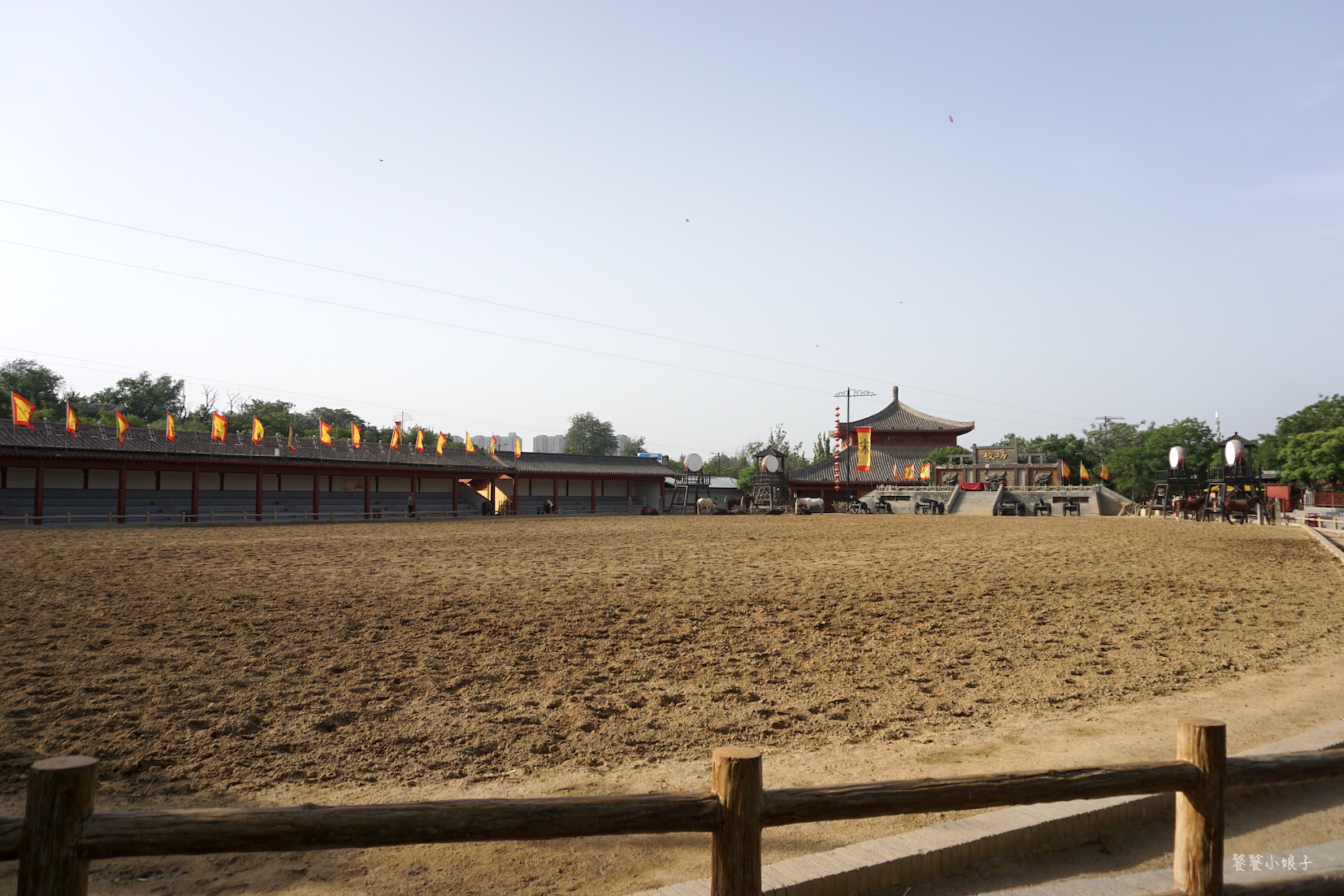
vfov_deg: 50.4
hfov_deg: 70.4
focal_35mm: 26
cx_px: 672
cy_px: 448
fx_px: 952
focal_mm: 17
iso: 200
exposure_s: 1/2000
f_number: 4
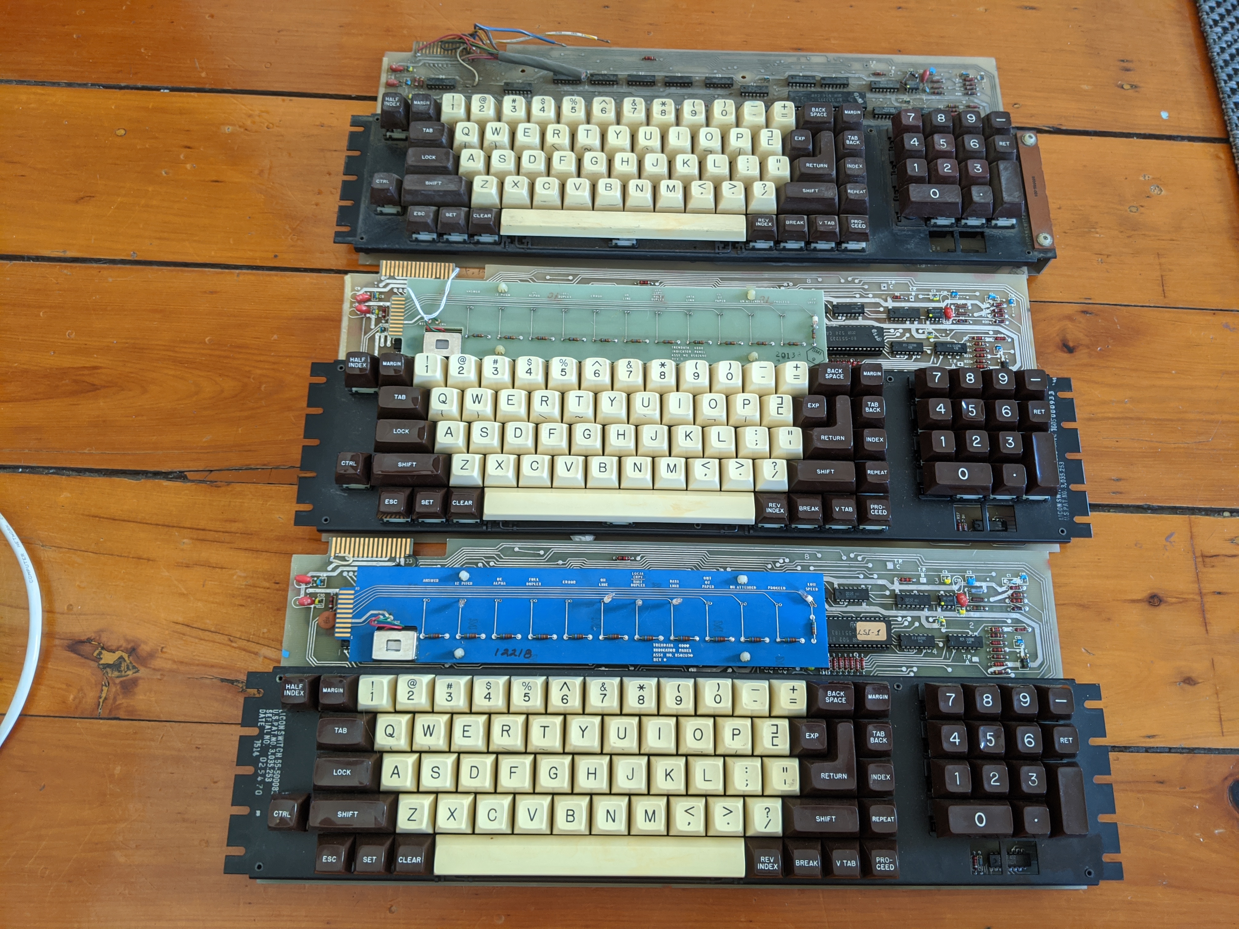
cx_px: 620
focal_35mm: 27
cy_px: 464
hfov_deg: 65.3
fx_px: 966
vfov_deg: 51.4
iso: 79
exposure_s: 1/22.8
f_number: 1.8
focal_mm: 4.44
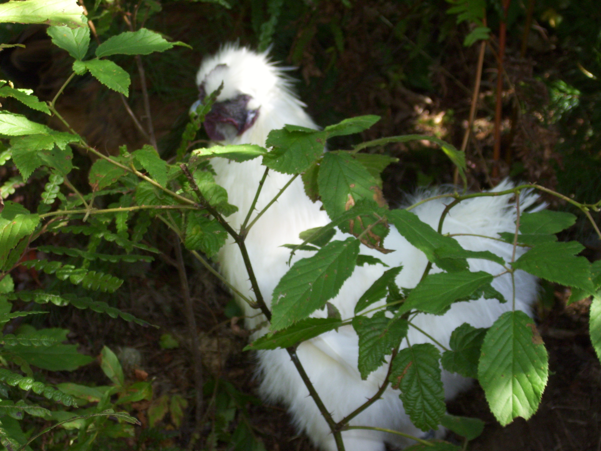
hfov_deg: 19.3
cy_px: 226
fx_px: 1771
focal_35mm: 102
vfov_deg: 14.5
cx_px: 300
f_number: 5.6
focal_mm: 17.1
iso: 80
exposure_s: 1/60
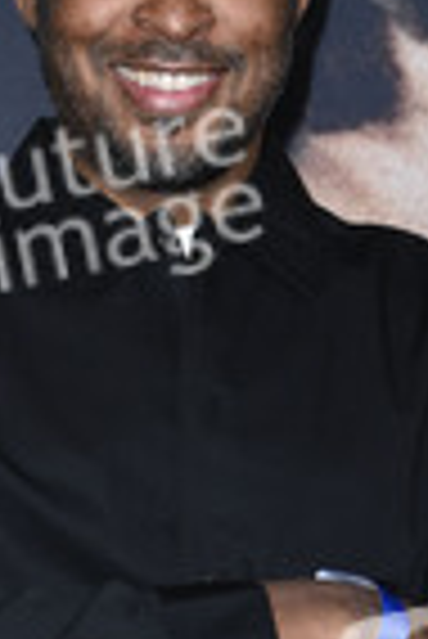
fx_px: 3896
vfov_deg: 9.4
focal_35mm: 219
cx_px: 162
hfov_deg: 6.3
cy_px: 441
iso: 1250
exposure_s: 1/250
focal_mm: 78
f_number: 5.6
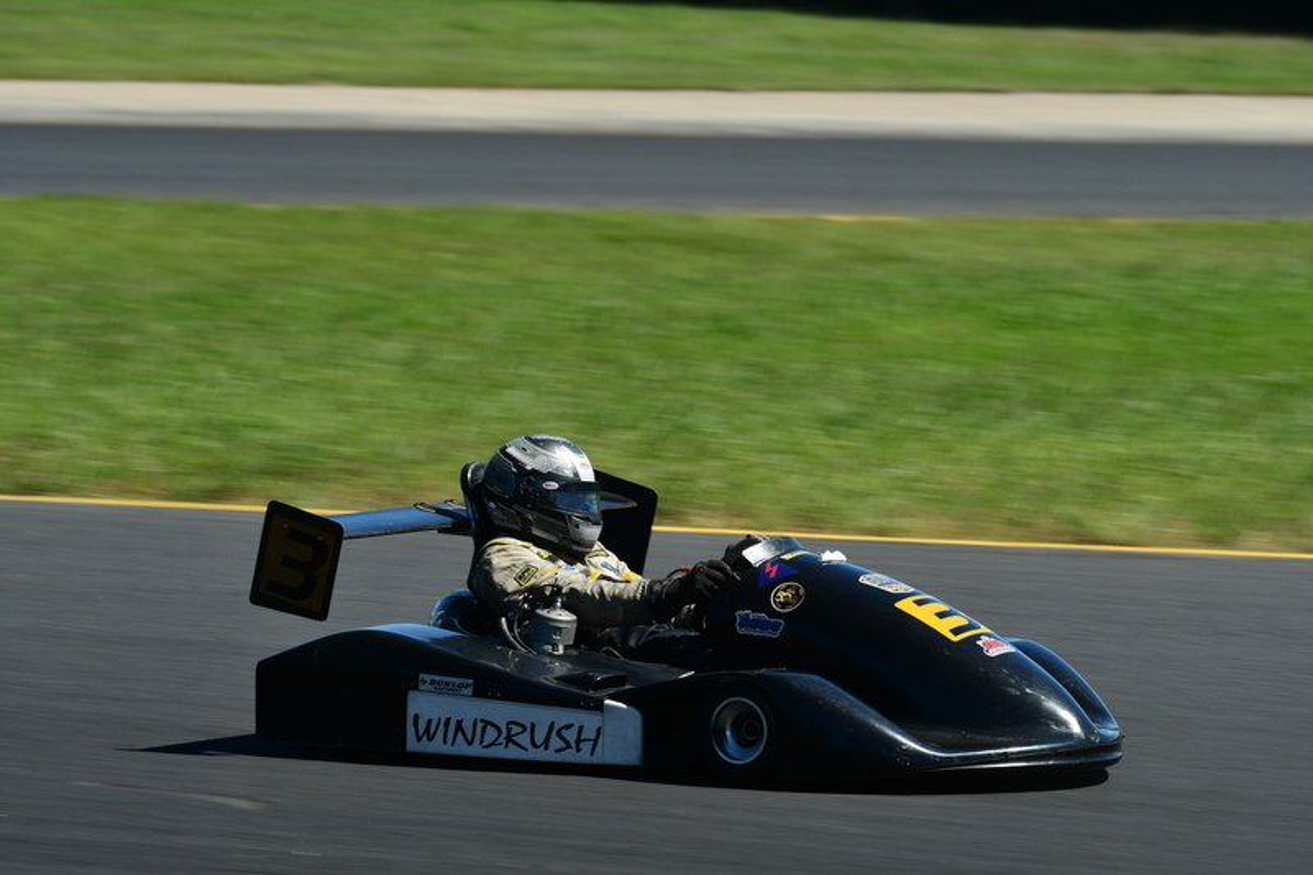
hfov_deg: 7.2
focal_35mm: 285
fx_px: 10392
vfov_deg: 4.8
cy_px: 438
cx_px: 656
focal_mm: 190
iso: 200
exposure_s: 1/250
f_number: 11
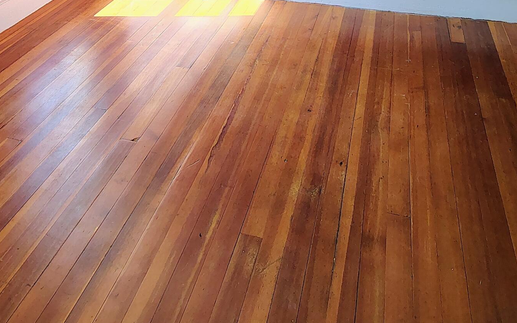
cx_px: 219
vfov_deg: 30.0
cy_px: -37
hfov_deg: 51.3
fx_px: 535
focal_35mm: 38
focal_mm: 2.13
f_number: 2.2
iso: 330
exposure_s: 1/60
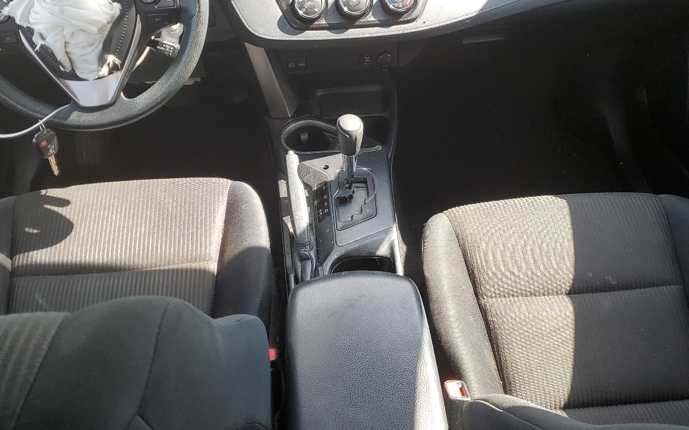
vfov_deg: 34.4
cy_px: 179
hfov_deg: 52.7
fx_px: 695
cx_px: 336
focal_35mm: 37
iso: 50
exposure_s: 1/222
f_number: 1.5
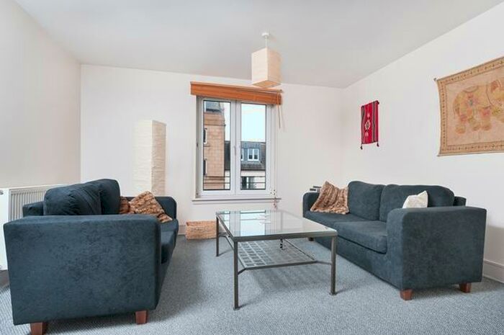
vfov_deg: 67.3
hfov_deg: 90.1
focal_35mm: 18
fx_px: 252
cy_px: 168
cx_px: 252
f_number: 8
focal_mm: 12
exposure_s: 1/60
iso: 200
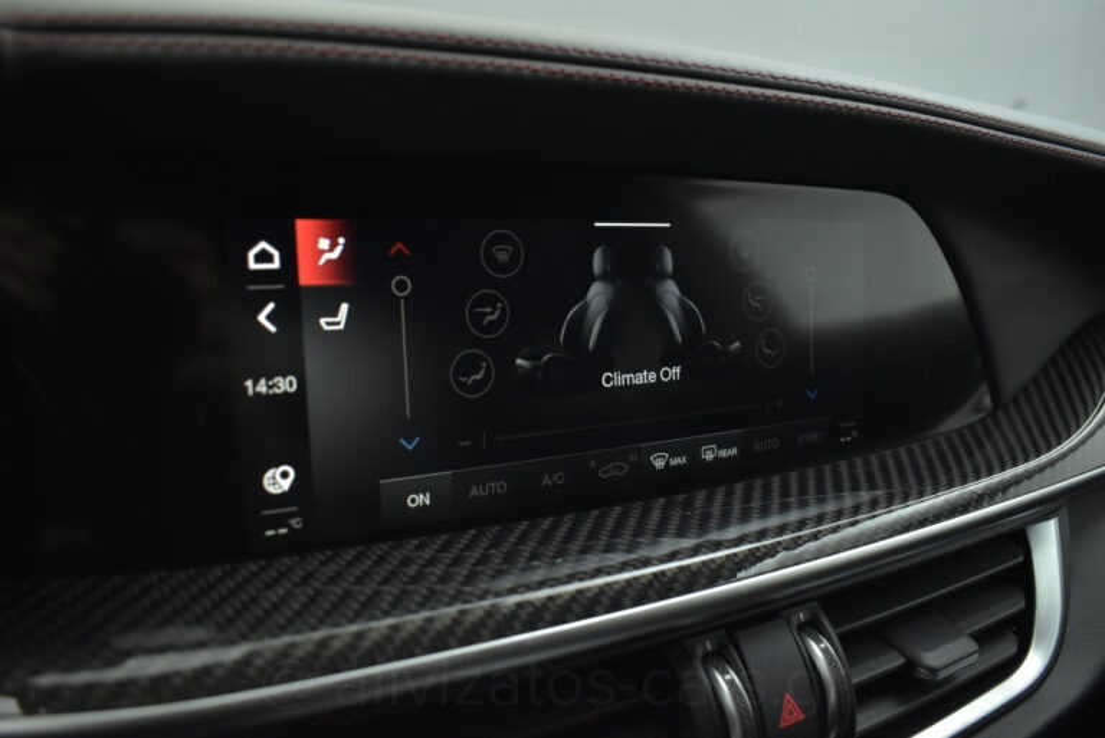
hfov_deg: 67.4
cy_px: 369
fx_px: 829
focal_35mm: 27
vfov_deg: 48.0
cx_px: 552
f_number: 3.5
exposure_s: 1/80
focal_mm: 18
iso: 1600
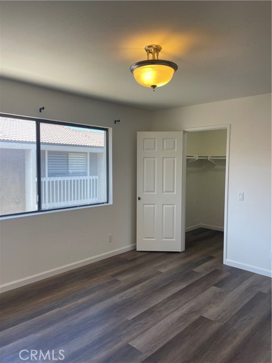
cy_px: 182
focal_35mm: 25
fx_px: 262
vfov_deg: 69.4
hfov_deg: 54.9
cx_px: 136
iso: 32
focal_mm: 5.1
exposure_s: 1/126
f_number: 1.6
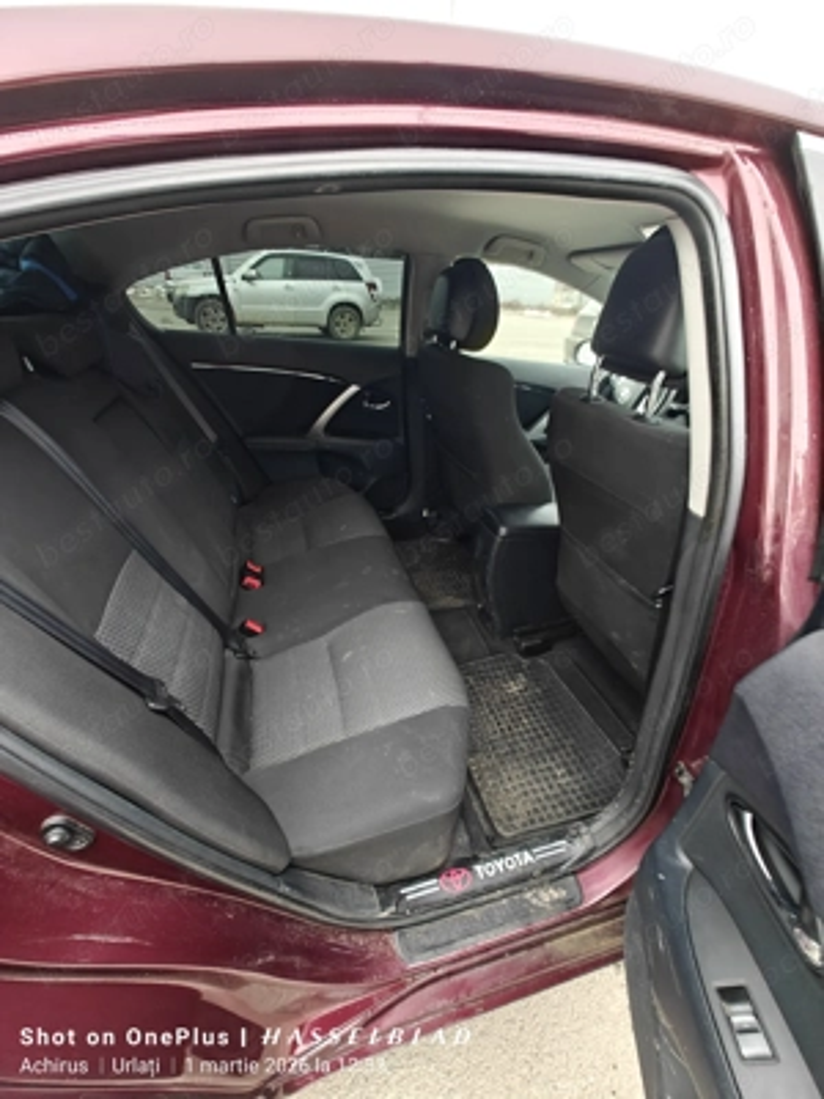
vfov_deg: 102.1
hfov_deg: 85.7
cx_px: 412
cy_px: 550
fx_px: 444
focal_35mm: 14
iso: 64
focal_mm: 2.62
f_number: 2.2
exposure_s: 1/69
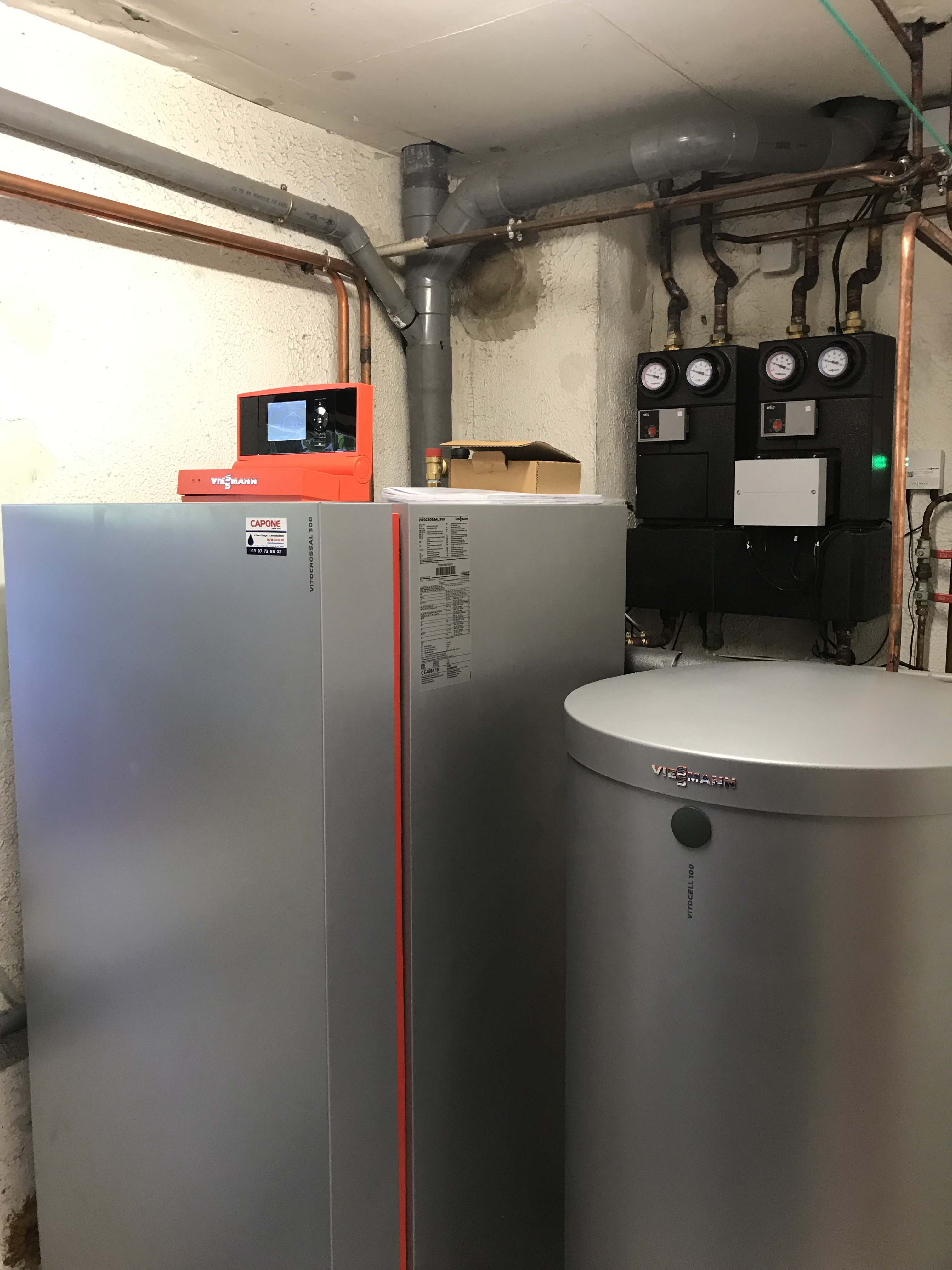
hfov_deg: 49.7
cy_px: 635
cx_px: 476
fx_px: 1027
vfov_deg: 63.4
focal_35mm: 28
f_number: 1.8
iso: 50
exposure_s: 1/17
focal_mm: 3.99
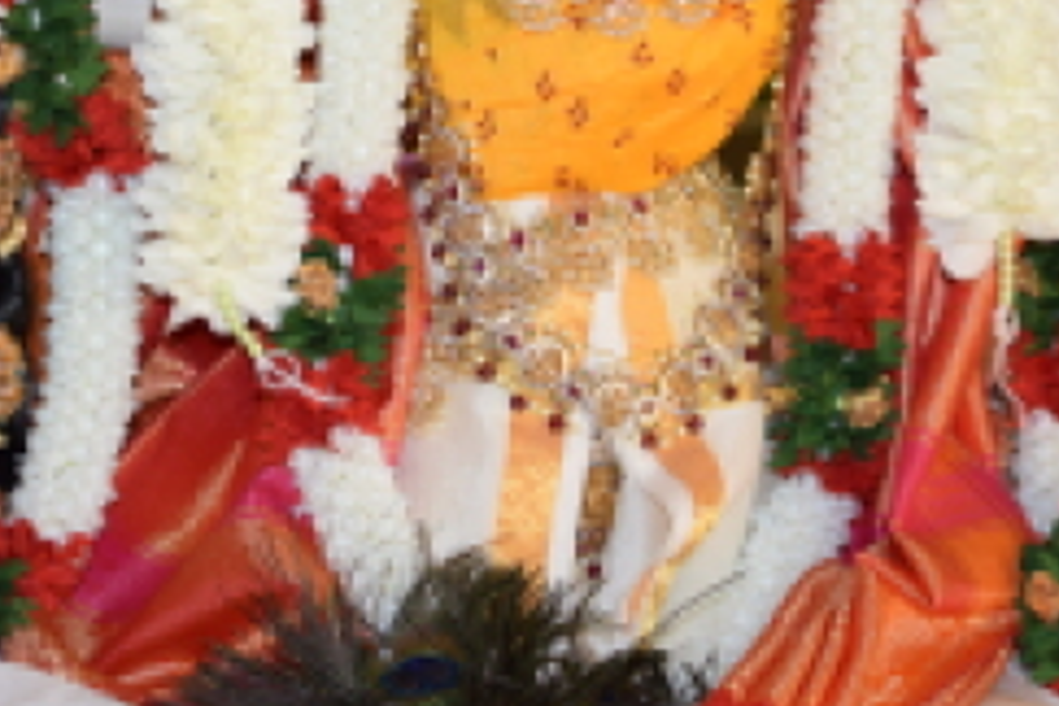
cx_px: 438
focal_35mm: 129
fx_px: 3801
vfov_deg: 10.6
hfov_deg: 15.9
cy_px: 248
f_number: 2.5
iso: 640
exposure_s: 1/60
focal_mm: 35
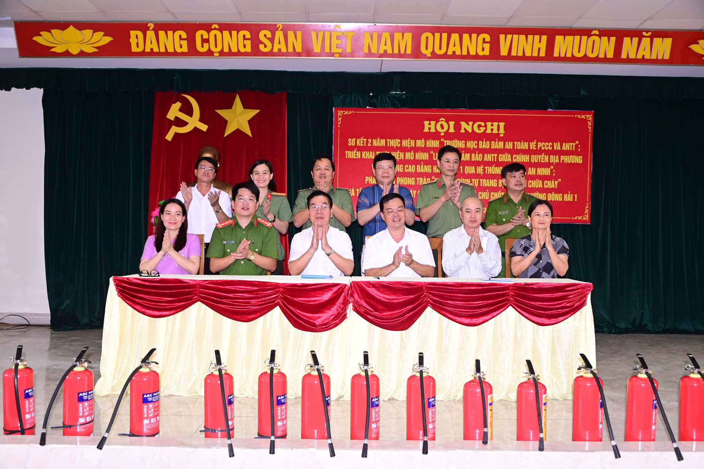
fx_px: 645
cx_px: 352
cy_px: 234
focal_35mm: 33
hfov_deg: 57.2
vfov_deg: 40.0
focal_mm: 22
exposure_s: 1/200
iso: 1250
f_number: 4
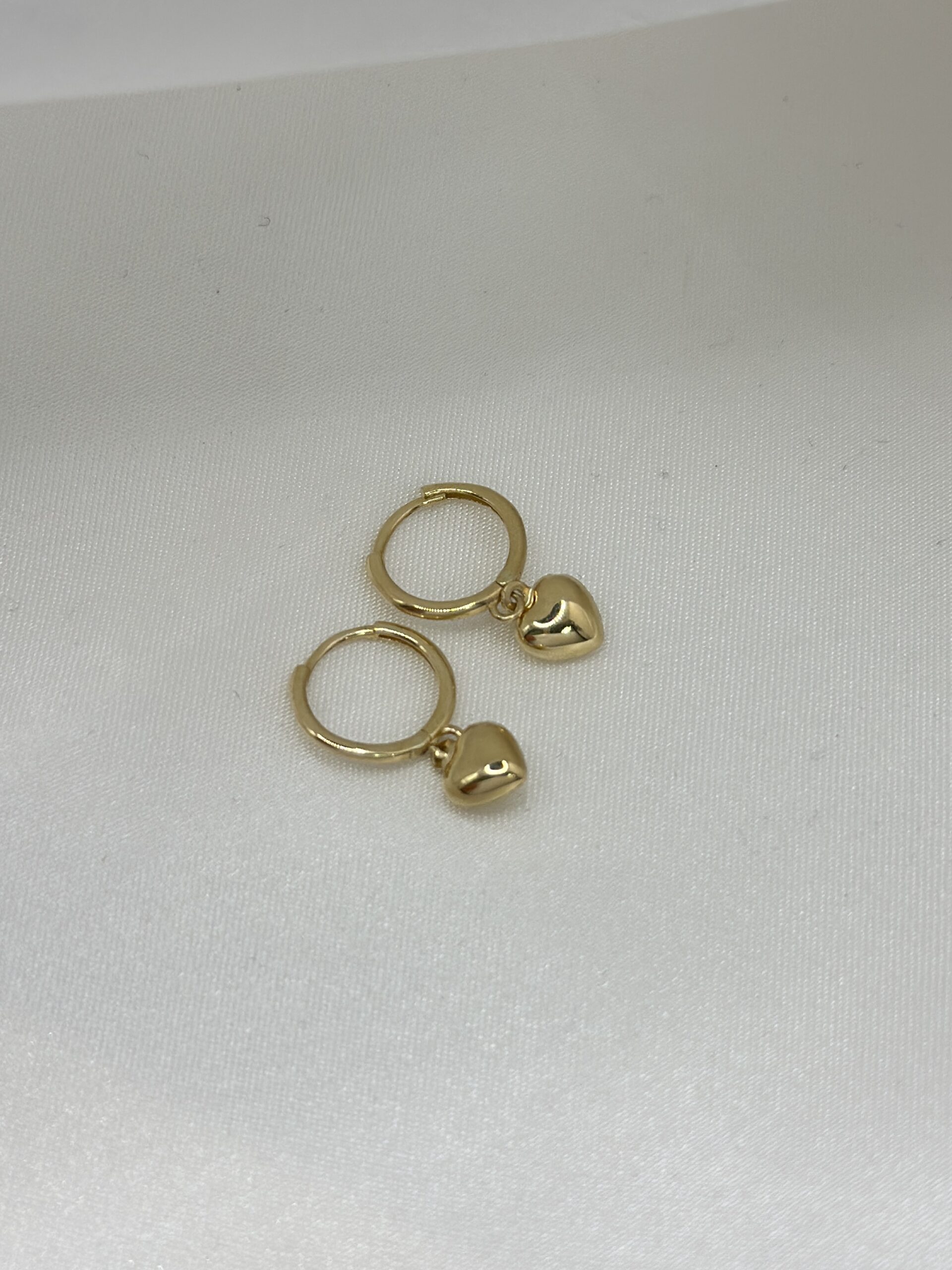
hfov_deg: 30.3
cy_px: 635
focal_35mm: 48
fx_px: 1760
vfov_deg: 39.7
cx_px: 476
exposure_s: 1/1323
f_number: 1.78
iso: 80
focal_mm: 6.86
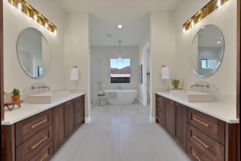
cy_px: 80
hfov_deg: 112.6
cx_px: 120
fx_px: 80
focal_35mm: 12
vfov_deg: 90.1
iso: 640
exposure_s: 1/13
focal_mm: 12
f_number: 9
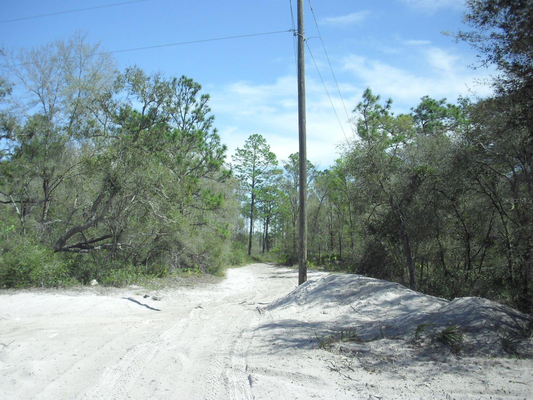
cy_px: 200
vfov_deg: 37.7
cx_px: 266
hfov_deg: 49.0
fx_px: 585
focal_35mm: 38
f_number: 8
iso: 100
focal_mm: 6.2
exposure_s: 1/200
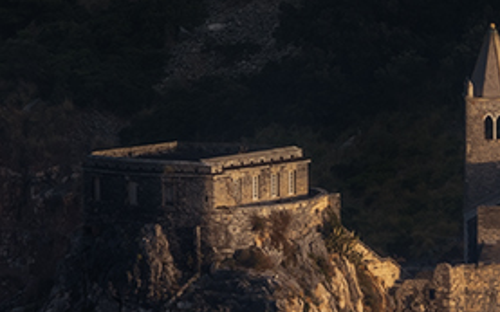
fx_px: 49373
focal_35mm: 3624
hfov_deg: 0.6
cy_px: 183
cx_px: 857
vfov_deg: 0.4
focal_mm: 600
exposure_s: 1
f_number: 7.1
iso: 200
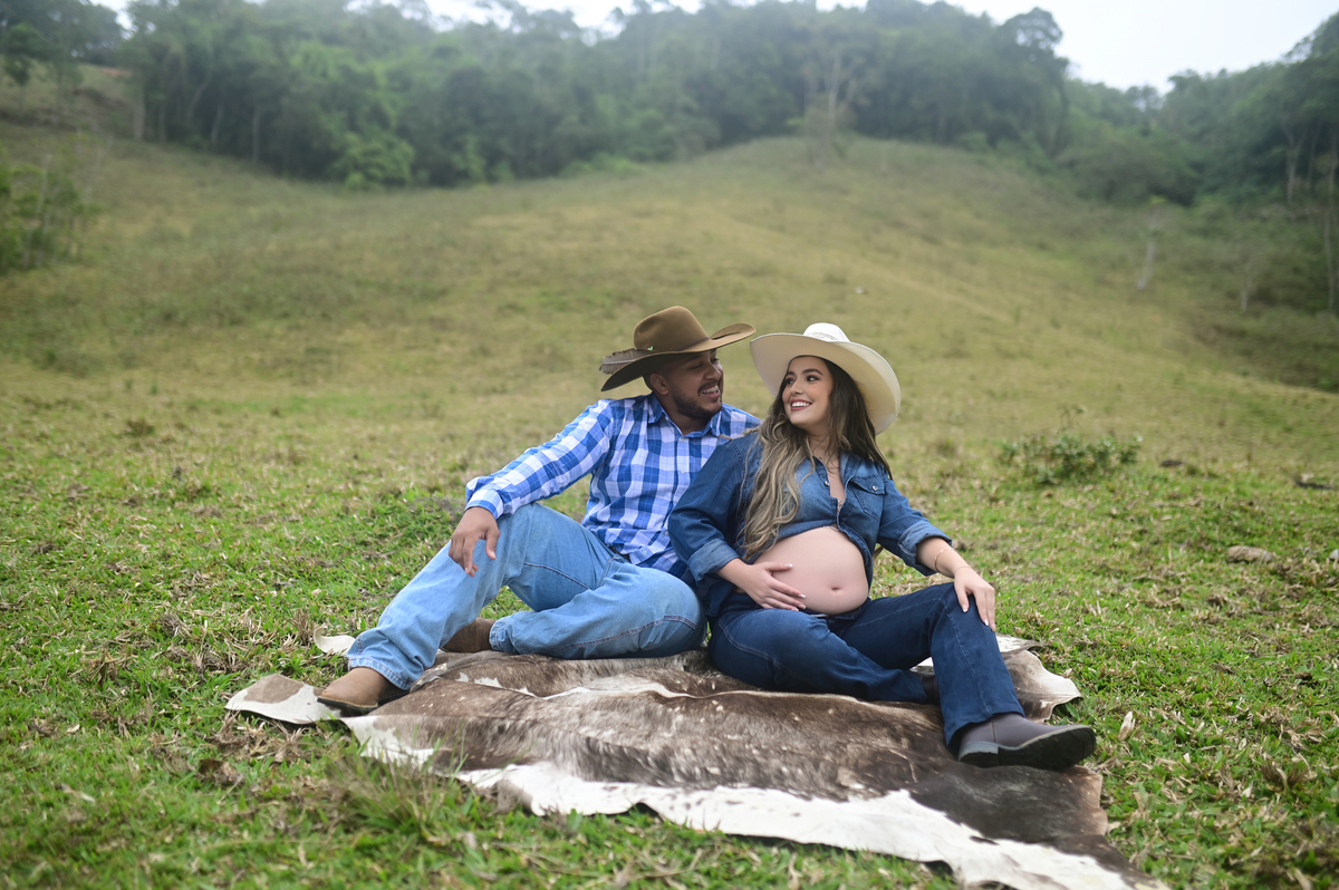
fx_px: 1301
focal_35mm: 35
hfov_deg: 54.5
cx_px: 670
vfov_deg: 37.8
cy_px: 445
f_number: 1.8
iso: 200
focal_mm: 35
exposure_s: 1/1600
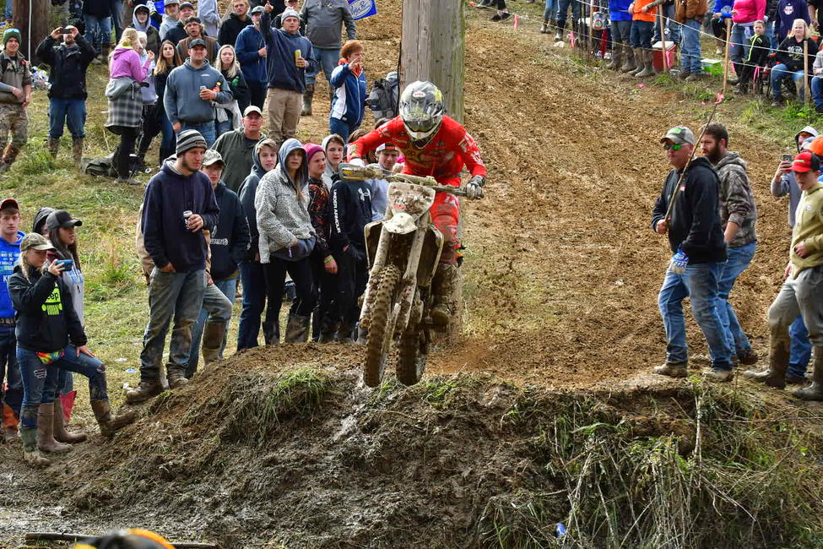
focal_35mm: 120
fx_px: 2743
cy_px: 274
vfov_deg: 11.4
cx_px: 412
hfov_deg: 17.1
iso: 640
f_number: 6.3
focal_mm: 80
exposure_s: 1/1250
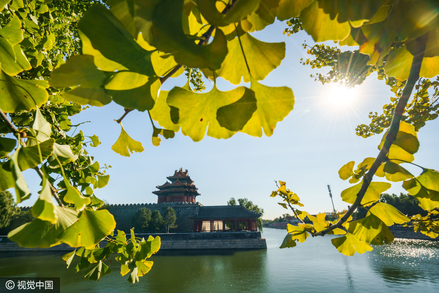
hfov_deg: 96.7
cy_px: 146
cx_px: 220
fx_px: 195
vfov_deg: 73.7
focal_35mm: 16
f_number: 11
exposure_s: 1/125
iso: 100
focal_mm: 16
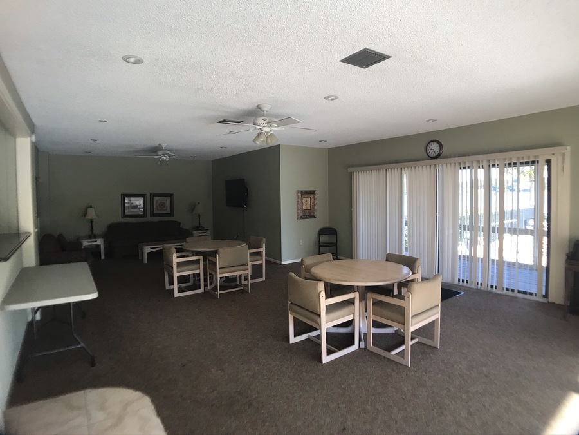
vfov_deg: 49.7
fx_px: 468
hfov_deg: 63.4
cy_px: 218
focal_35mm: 28
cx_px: 290
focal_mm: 3.99
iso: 25
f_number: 1.8
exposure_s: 1/40
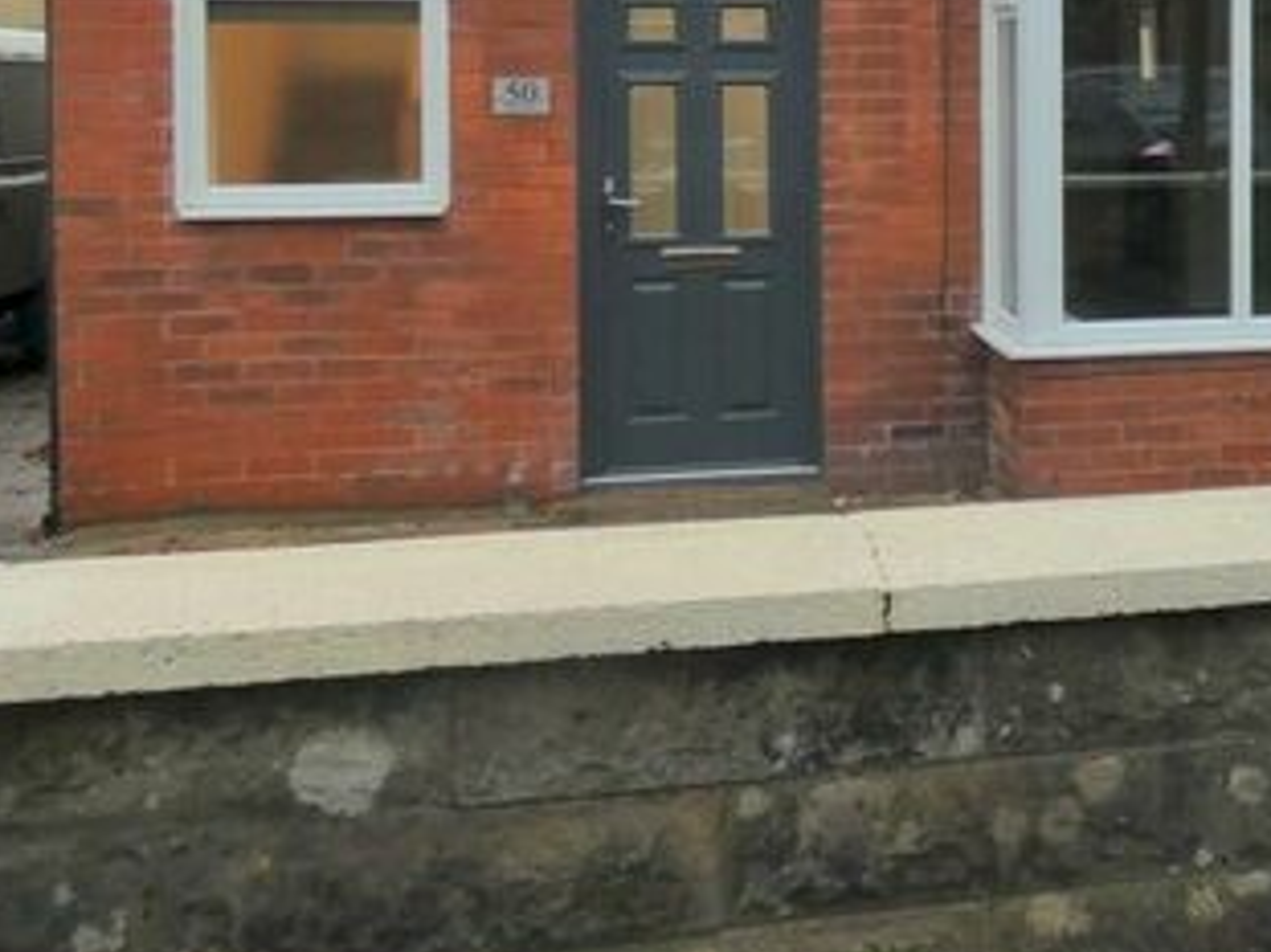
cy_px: 125
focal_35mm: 45
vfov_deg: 30.9
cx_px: 985
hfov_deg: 40.6
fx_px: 1652
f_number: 2.8
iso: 80
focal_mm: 3.6
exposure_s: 1/60
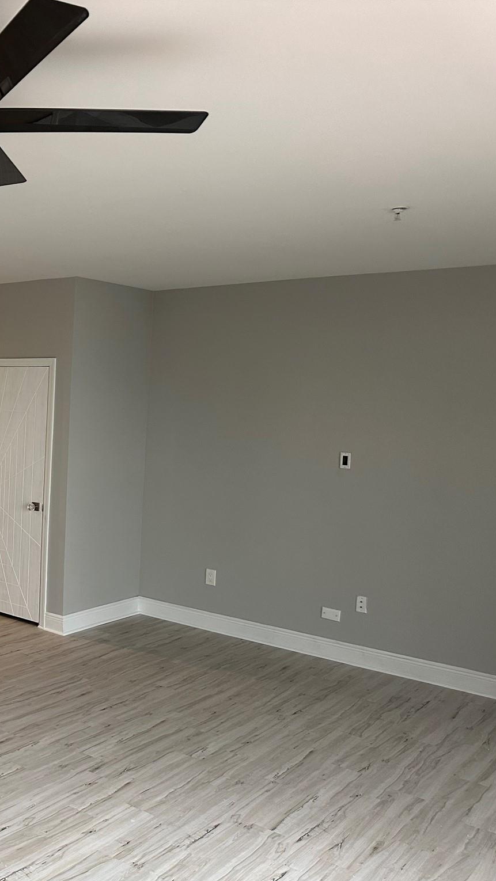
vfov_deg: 56.6
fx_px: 818
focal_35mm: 35
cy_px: 440
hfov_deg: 29.4
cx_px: -88
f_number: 1.78
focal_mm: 6.86
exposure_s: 1/60
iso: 250
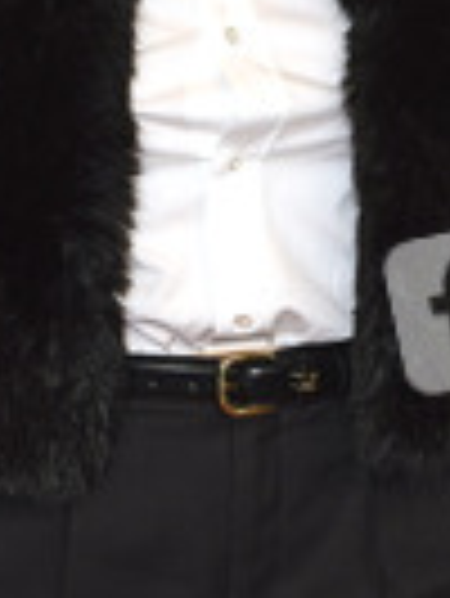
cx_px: 207
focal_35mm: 432
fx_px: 7476
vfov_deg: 4.6
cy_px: 63
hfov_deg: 3.4
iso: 1000
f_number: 5
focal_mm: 150
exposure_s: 1/250
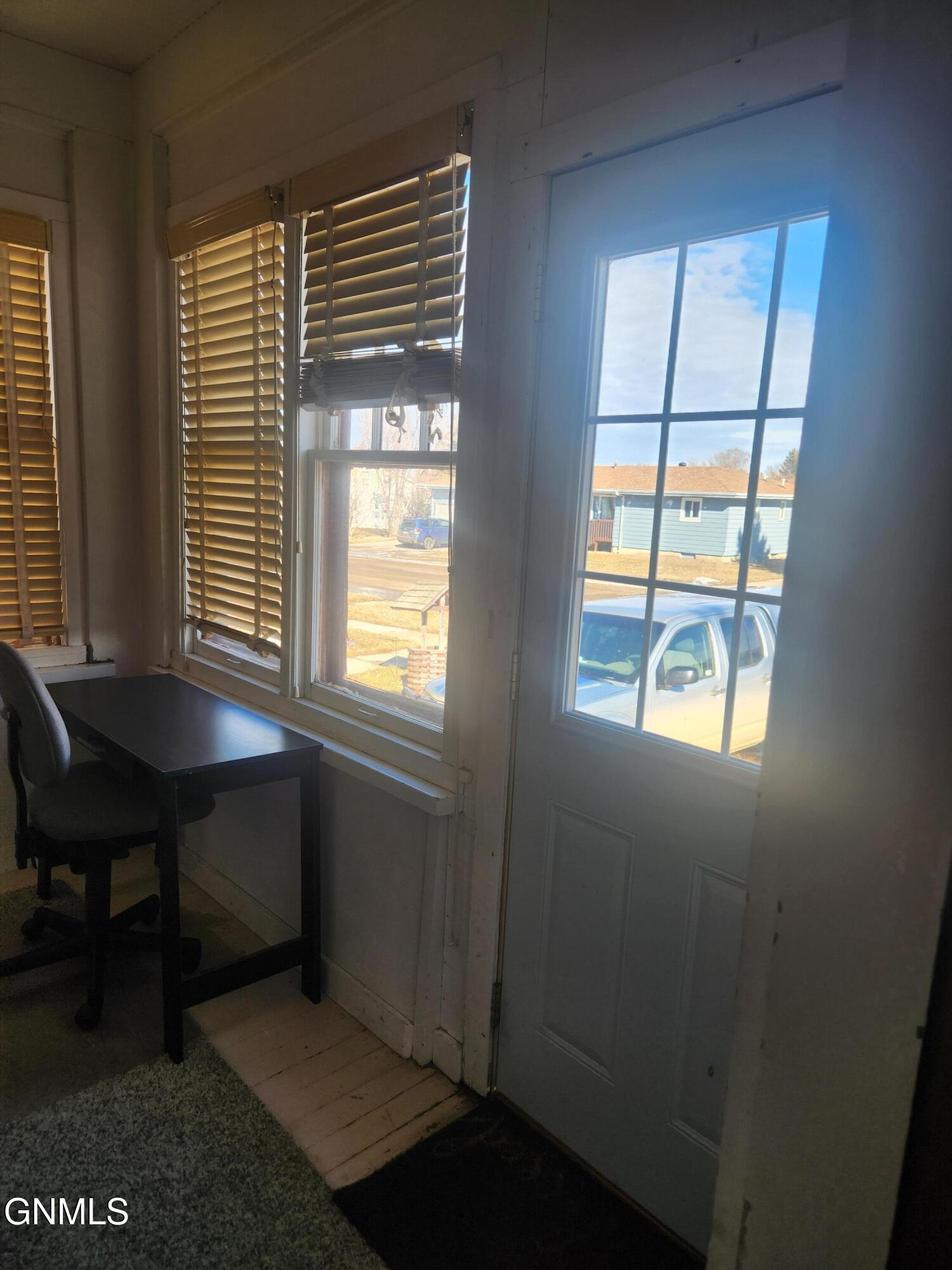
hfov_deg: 58.9
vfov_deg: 73.9
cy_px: 635
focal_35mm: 23
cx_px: 476
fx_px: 843
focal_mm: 5.4
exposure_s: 1/180
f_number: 1.8
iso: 20
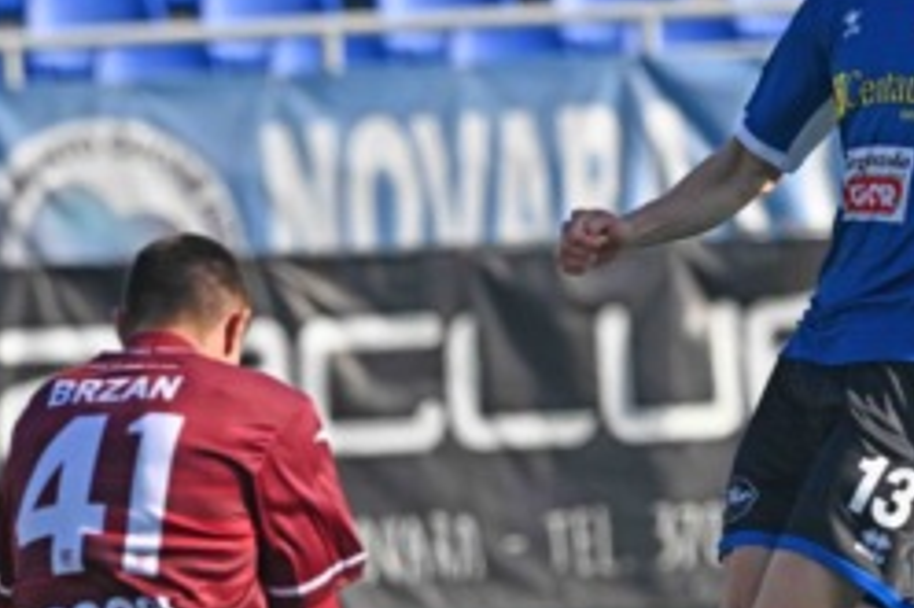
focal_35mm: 1098
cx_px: 896
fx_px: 27858
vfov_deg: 1.3
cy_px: 547
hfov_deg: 1.9
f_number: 7.1
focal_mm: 400
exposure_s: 1/2000
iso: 250
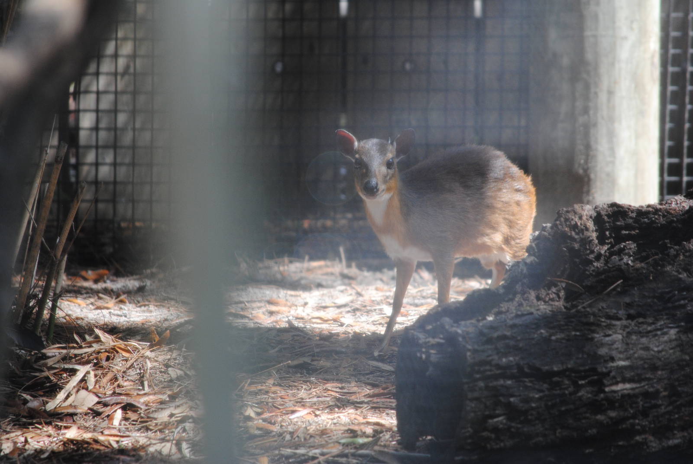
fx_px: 8673
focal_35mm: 450
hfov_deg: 4.6
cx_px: 346
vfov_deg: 3.1
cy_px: 232
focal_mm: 300
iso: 400
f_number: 5.6
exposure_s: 1/160
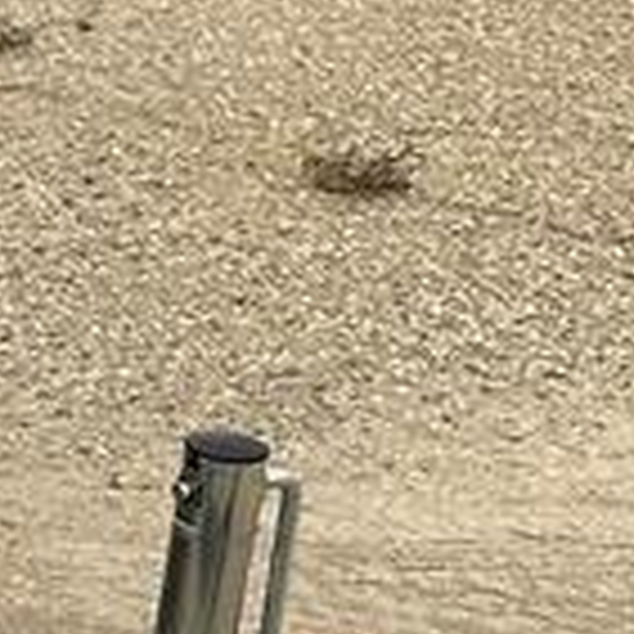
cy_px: 454
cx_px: -1407
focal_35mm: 193
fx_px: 3999
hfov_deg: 7.7
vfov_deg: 9.1
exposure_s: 1/489
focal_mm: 6.86
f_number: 1.78
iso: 80
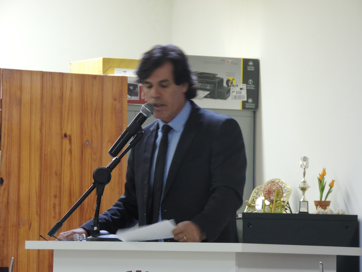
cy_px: 136
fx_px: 2353
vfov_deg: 6.6
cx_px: 181
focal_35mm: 225
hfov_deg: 8.8
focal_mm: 40.1
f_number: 4.6
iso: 800
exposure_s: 1/10
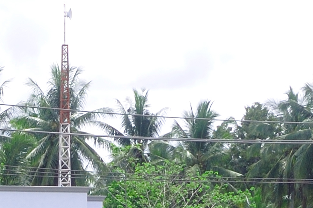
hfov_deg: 10.2
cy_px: 196
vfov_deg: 7.1
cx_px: -210
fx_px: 1676
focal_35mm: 193
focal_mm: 22
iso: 200
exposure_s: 1/320
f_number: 7.1
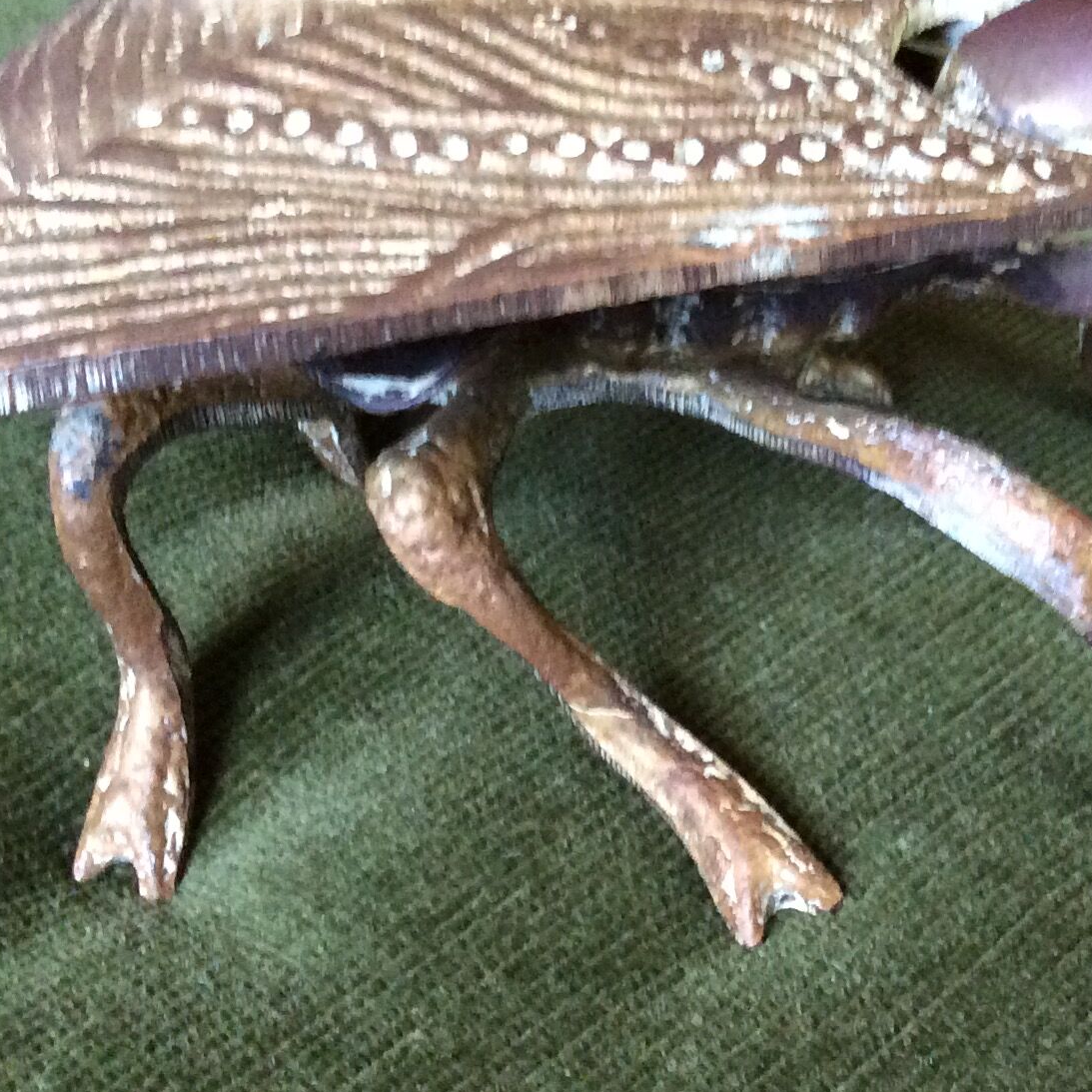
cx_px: 683
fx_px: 2391
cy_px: 554
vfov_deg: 25.7
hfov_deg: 25.6
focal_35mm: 67
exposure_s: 1/20
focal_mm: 3.3
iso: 250
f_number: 2.4
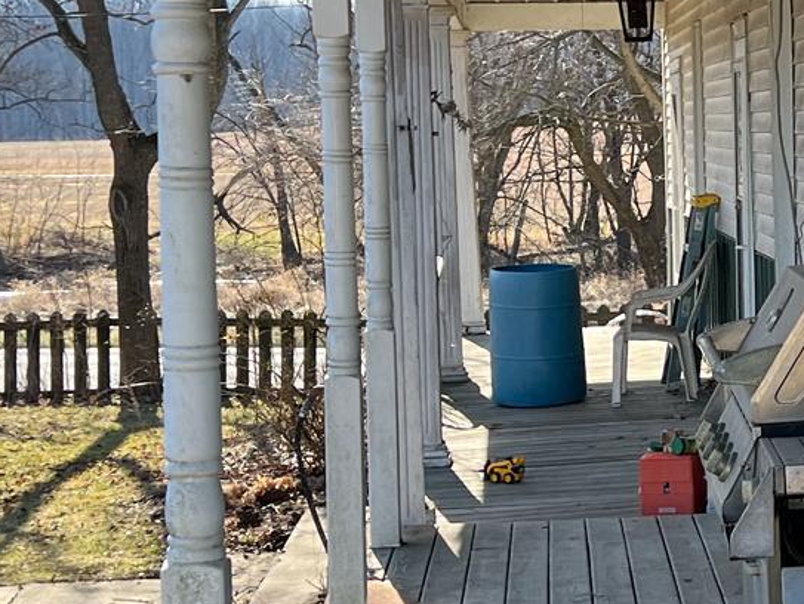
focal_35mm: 98
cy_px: 293
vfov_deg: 15.1
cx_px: 857
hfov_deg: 19.3
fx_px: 2278
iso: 50
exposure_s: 1/1196
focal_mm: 5.7
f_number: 1.5
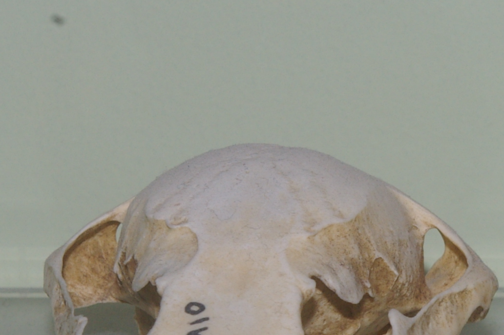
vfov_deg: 5.7
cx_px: 535
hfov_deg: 8.5
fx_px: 3363
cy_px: 428
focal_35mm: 240
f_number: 16
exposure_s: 1/60
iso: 400
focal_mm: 55
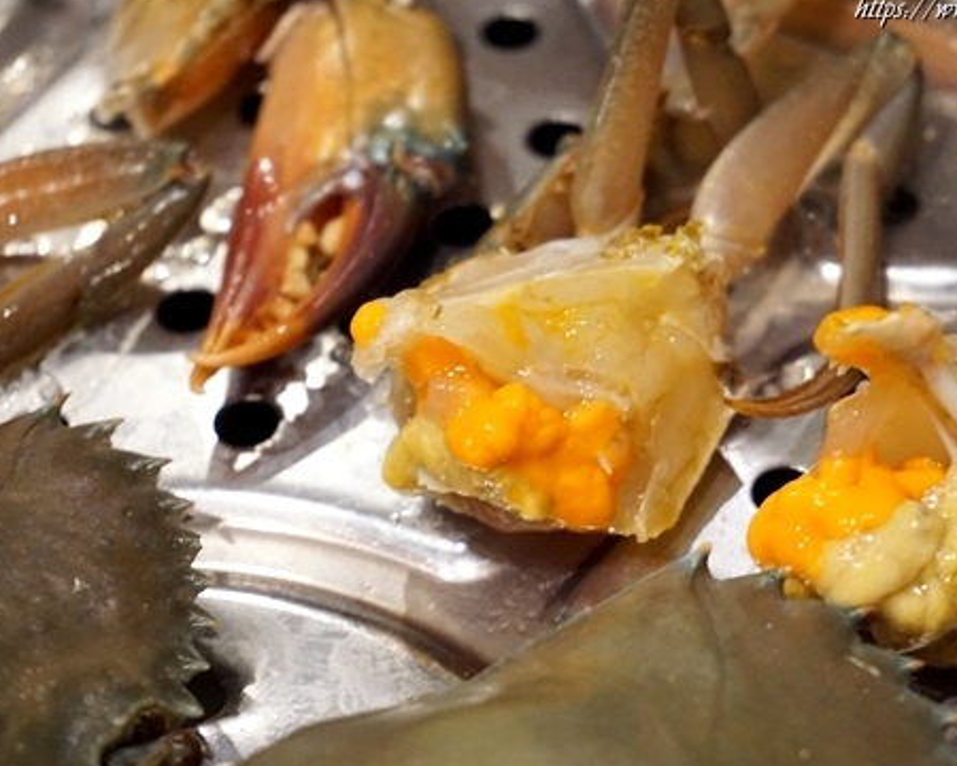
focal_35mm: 97
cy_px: 356
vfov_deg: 15.9
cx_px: 627
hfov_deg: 19.7
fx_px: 2747
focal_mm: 50
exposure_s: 1/40
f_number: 5.6
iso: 3200
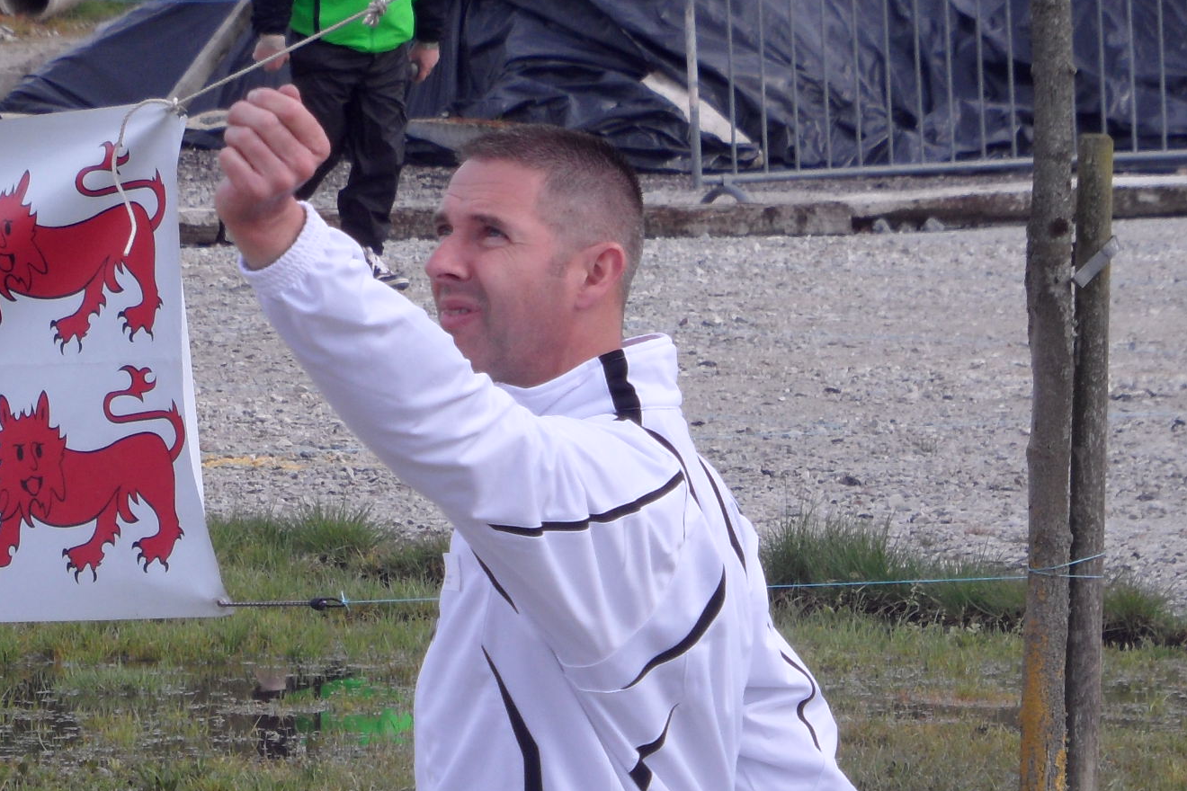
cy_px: 722
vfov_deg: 3.8
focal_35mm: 363
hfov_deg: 5.7
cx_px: 214
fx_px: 11968
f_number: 4.4
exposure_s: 1/350
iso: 80
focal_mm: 29.7
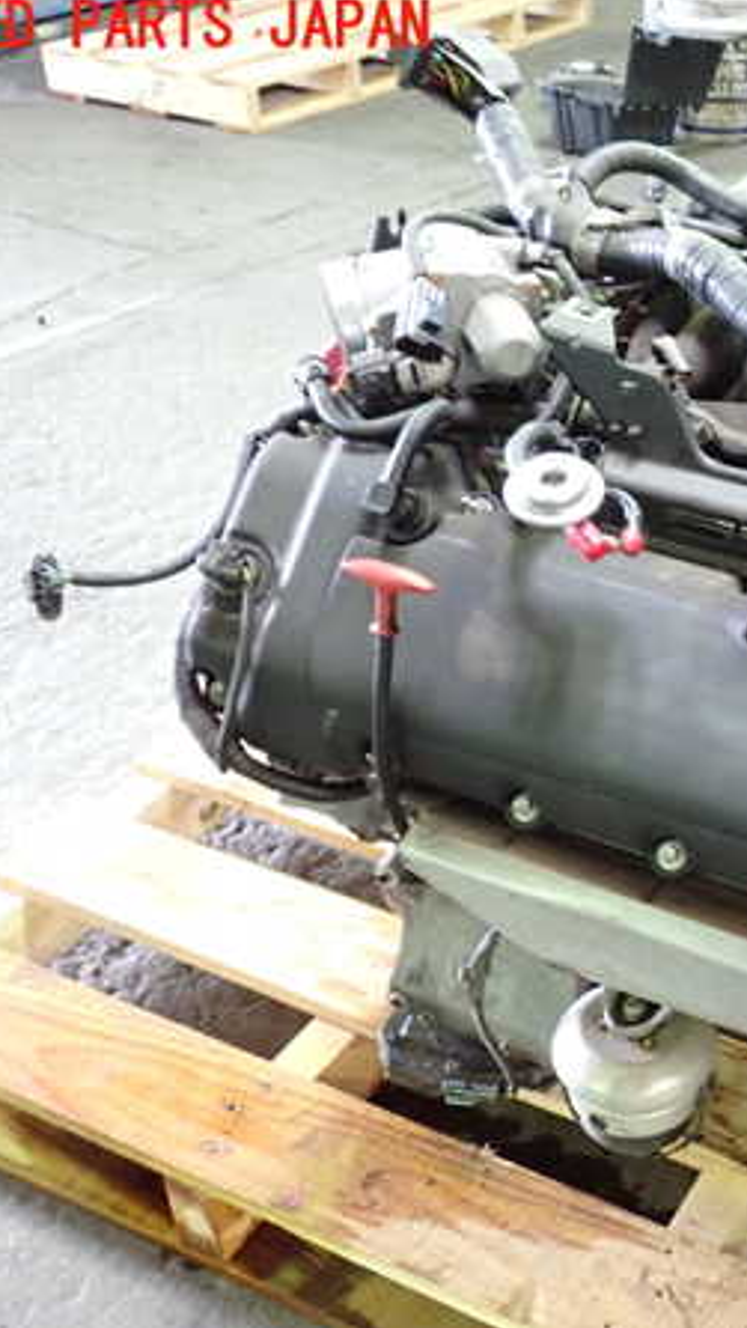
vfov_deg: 46.4
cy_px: 661
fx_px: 1549
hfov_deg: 25.5
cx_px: 783
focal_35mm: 44
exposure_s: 1/25
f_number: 2.3
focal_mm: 5.4
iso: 800
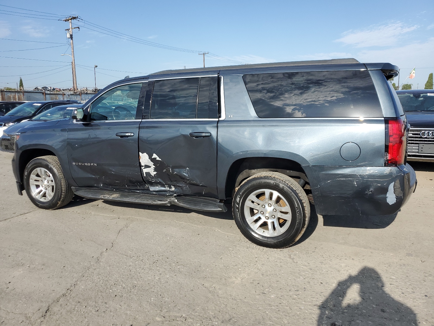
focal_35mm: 26
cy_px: 163
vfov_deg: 53.1
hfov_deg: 67.3
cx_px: 217
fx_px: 326
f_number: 1.5
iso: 50
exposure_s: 1/2500
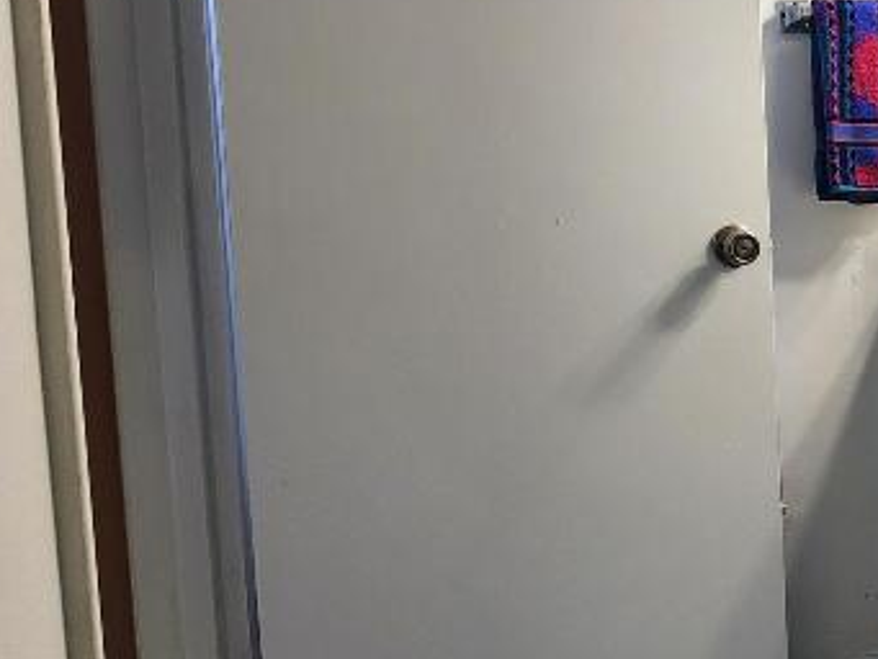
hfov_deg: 38.6
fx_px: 990
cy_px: 209
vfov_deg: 36.4
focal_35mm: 39
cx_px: 989
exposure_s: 1/60.2
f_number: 2.2
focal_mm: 2.2
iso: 100
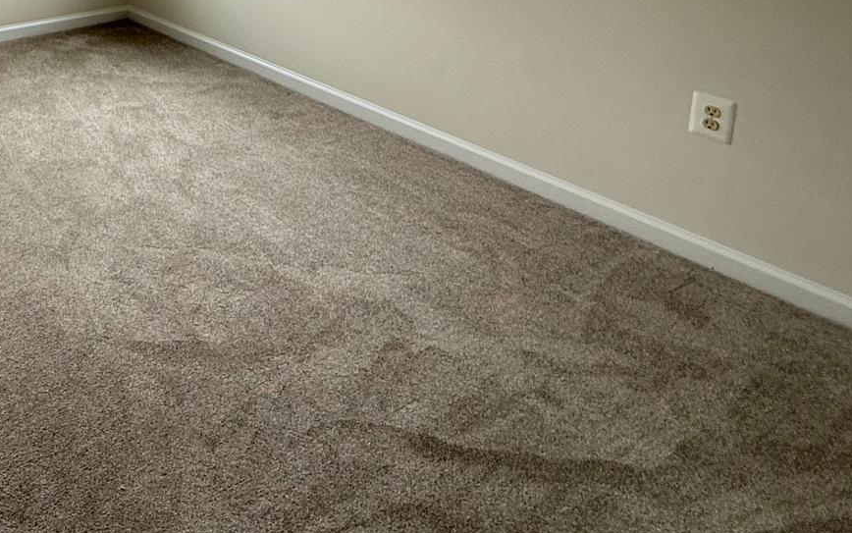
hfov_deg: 41.8
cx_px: -117
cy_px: -137
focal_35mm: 35
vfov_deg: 29.9
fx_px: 813
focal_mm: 2.22
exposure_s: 1/99
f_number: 2.2
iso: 64
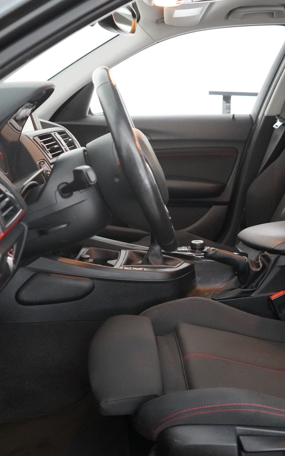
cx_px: 207
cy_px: 228
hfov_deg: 29.5
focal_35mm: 43
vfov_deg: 46.2
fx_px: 534
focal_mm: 28
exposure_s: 1/80
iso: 12800
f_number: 3.5
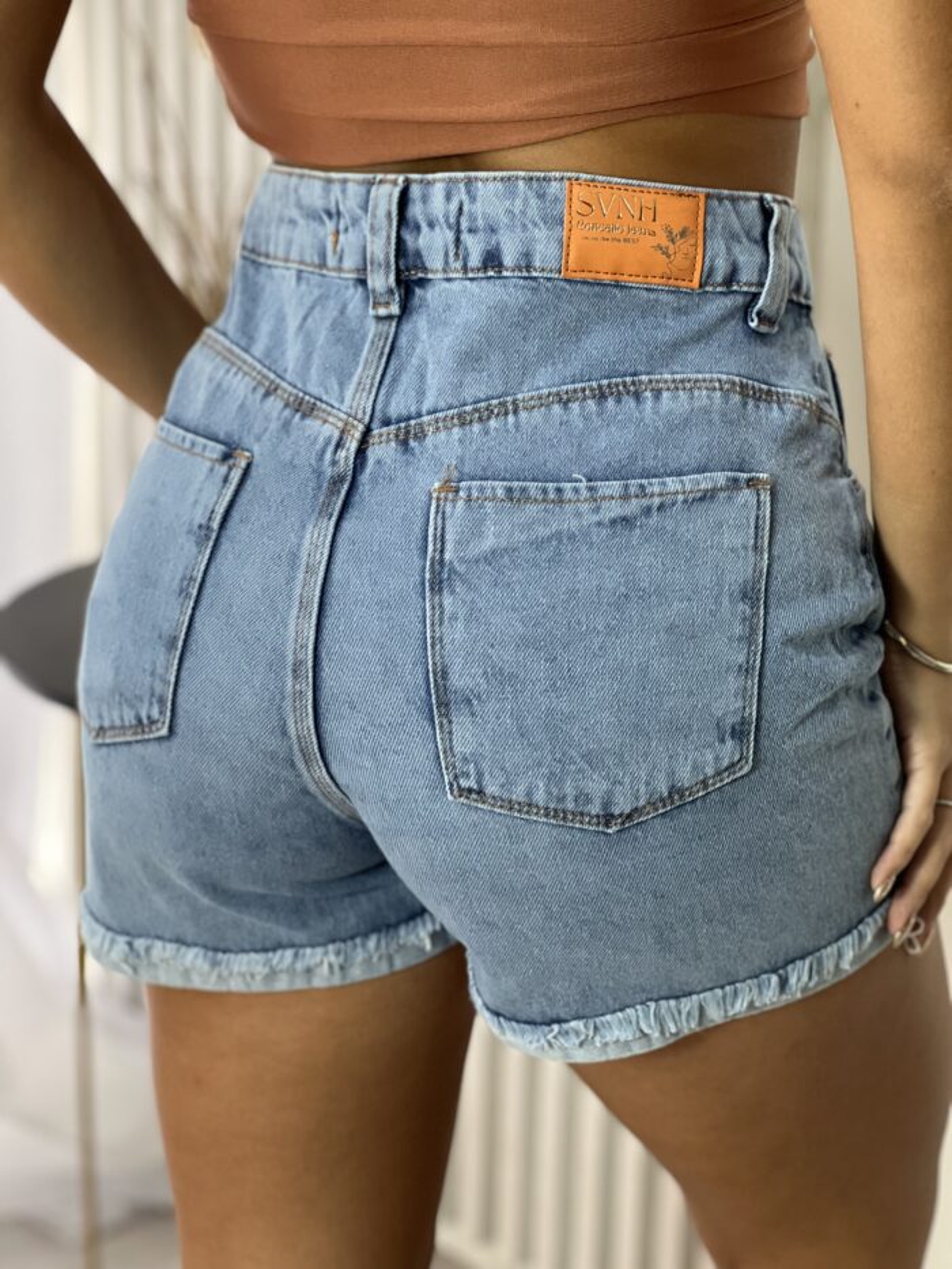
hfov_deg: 19.1
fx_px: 2823
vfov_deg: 25.3
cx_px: 476
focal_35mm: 77
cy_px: 634
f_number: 2.8
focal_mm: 9
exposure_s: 1/120
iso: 160
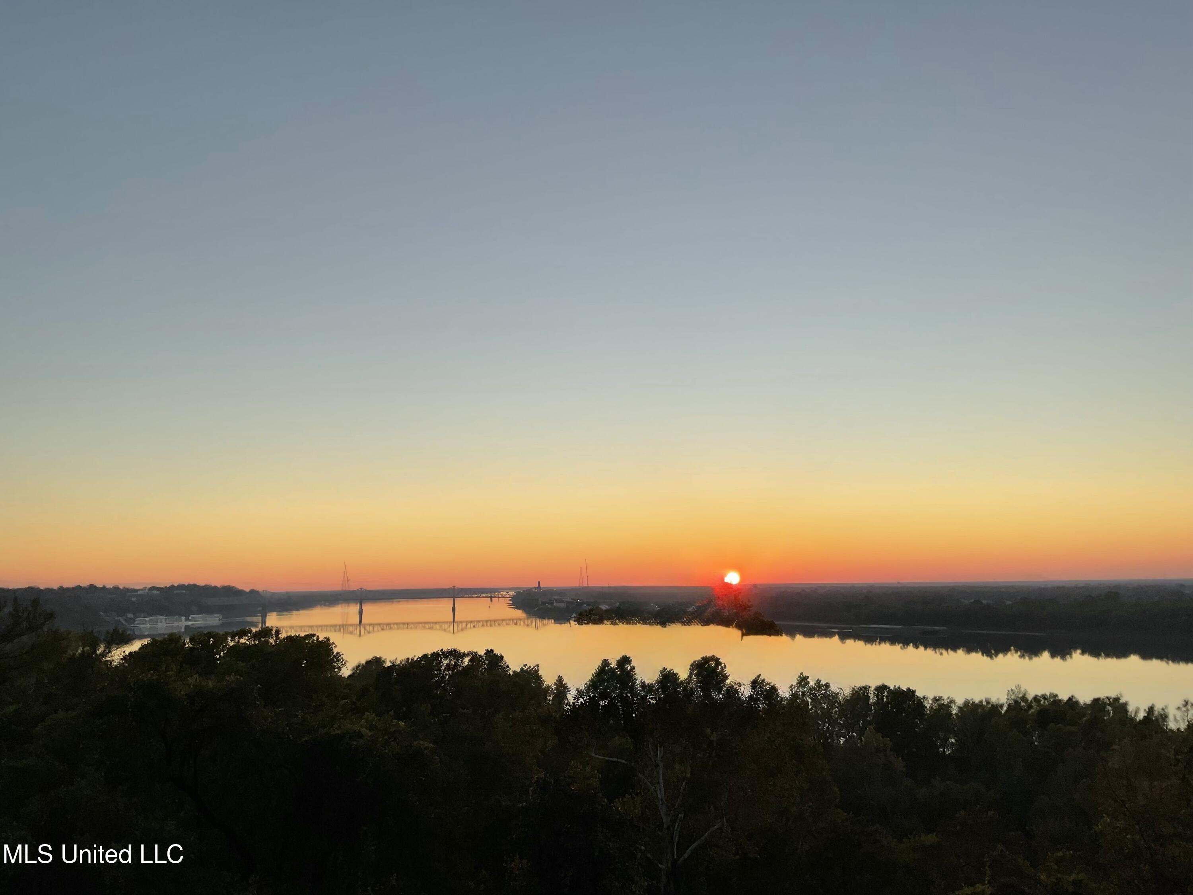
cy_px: 448
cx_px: 596
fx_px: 999
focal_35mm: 29
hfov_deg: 61.7
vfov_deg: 48.2
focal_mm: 3
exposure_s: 1/586
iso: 16
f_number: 1.8
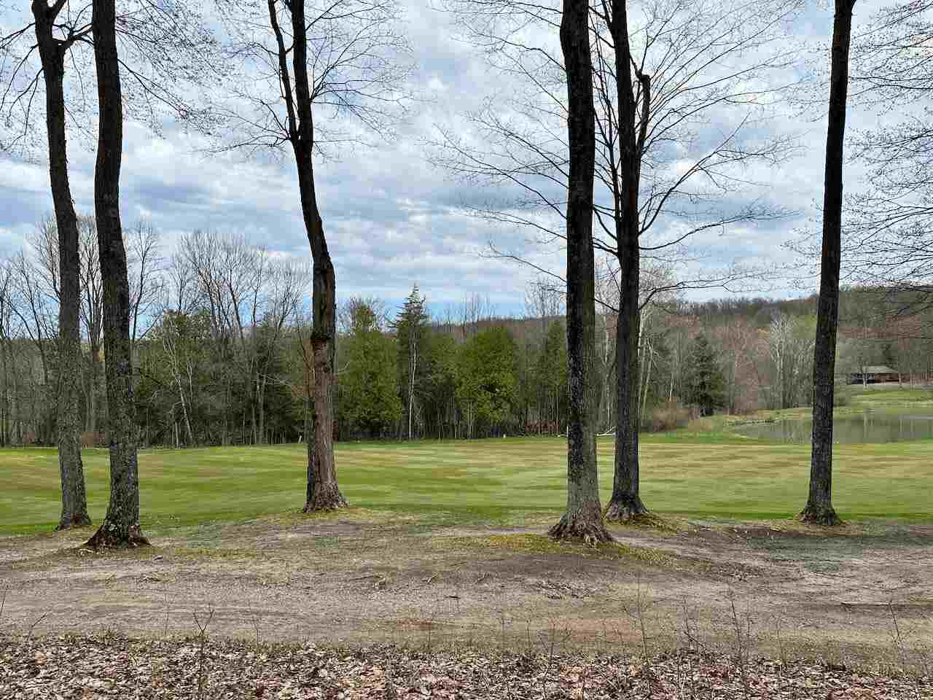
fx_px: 647
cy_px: 350
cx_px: 466
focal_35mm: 24
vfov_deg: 56.8
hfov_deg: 71.6
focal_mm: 6.86
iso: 80
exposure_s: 1/6211
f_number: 1.78
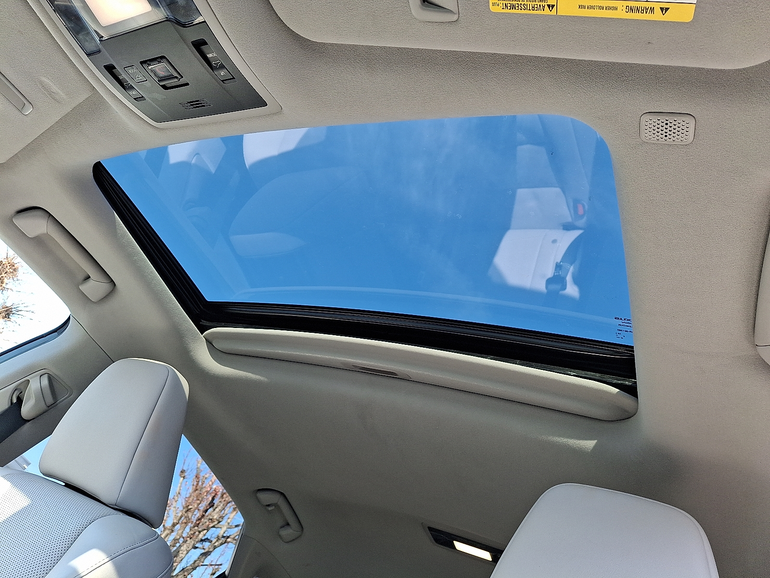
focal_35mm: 25
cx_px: 385
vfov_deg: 54.9
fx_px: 556
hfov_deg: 69.4
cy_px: 289
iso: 30
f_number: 1.8
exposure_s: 1/208
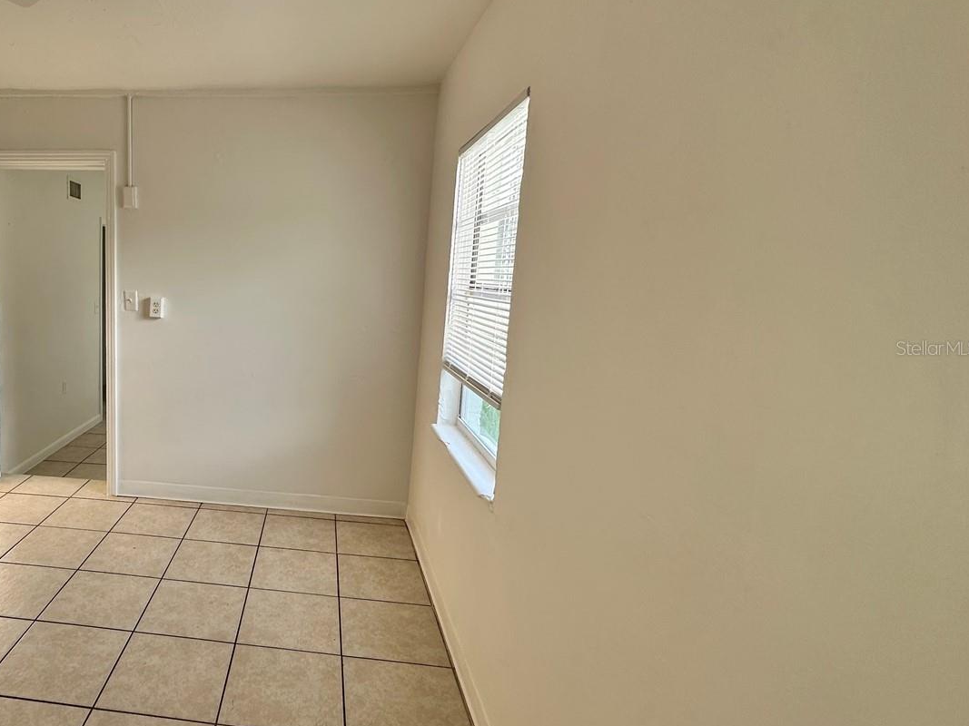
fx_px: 588
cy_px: 348
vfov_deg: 63.4
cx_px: 255
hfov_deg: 74.0
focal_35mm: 21
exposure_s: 1/243
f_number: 2.2
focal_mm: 2.22
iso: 40
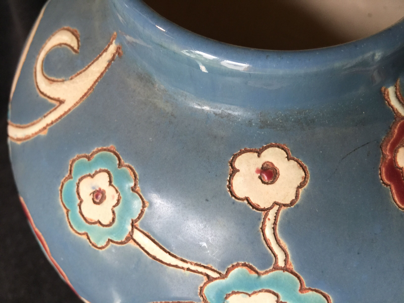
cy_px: 152
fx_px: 338
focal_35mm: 29
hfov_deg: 61.7
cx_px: 202
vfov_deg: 48.2
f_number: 2.2
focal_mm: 4.15
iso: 50
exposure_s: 1/33
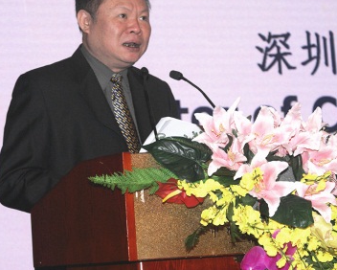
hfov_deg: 13.7
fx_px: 1397
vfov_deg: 11.0
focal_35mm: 140
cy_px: 113
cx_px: 144
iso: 400
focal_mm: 70
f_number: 5.6
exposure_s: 1/125
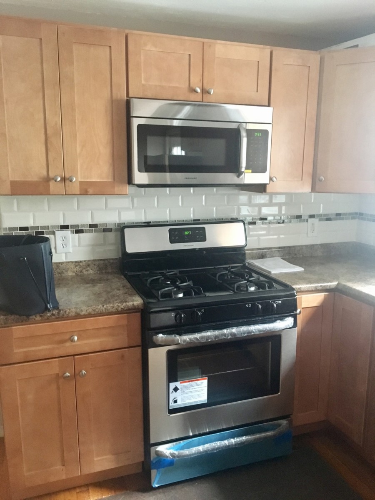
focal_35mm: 29
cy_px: 250
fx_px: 419
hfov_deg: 48.2
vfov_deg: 61.7
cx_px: 188
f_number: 2.2
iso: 320
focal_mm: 4.15
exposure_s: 1/15
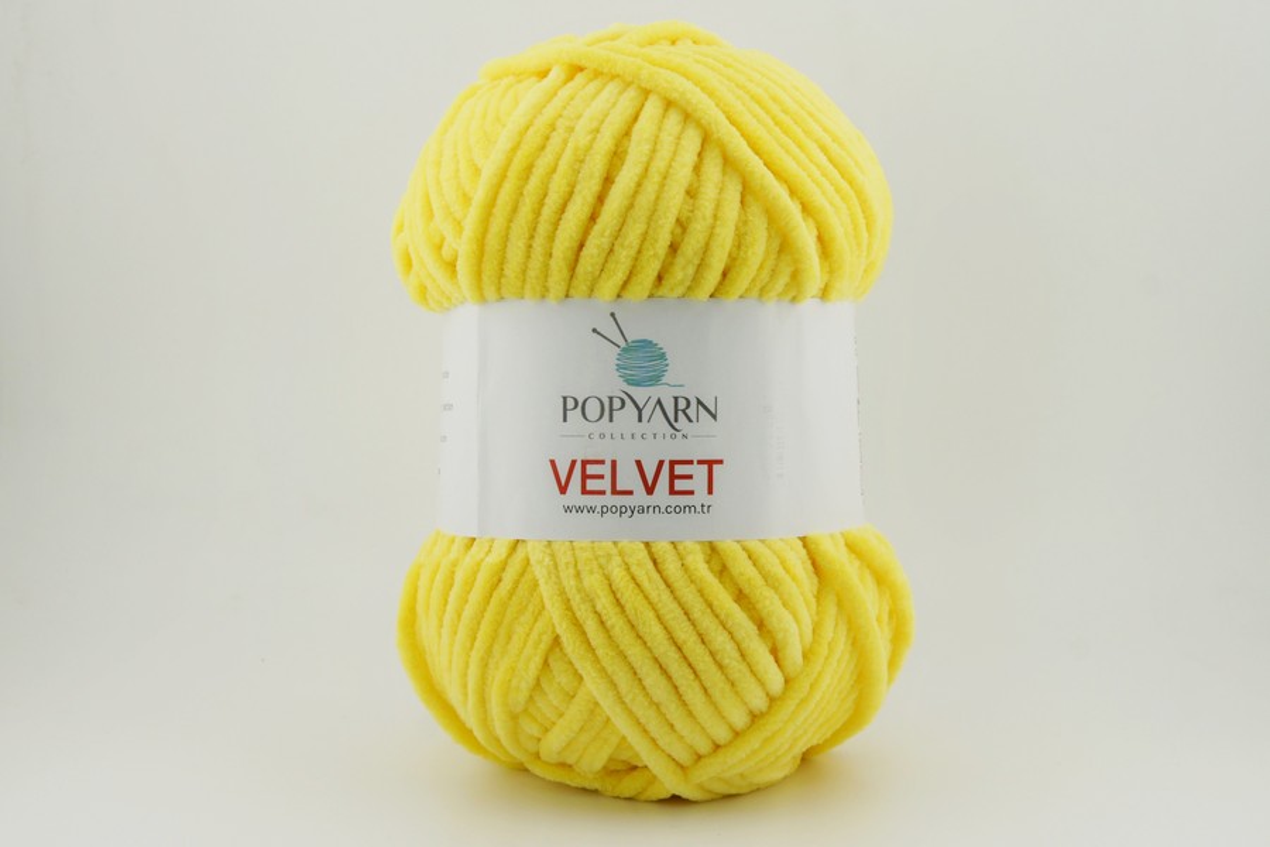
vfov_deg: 17.5
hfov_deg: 26.0
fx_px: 2751
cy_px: 424
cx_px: 635
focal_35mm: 78
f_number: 9
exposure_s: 1/320
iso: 200
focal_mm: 52
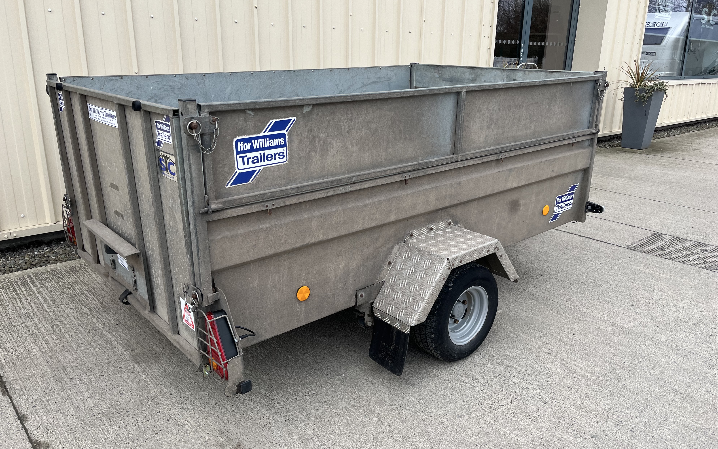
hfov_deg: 66.5
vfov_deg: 44.5
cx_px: 359
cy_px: 225
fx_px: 548
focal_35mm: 28
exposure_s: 1/1536
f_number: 1.6
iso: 50
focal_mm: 5.1
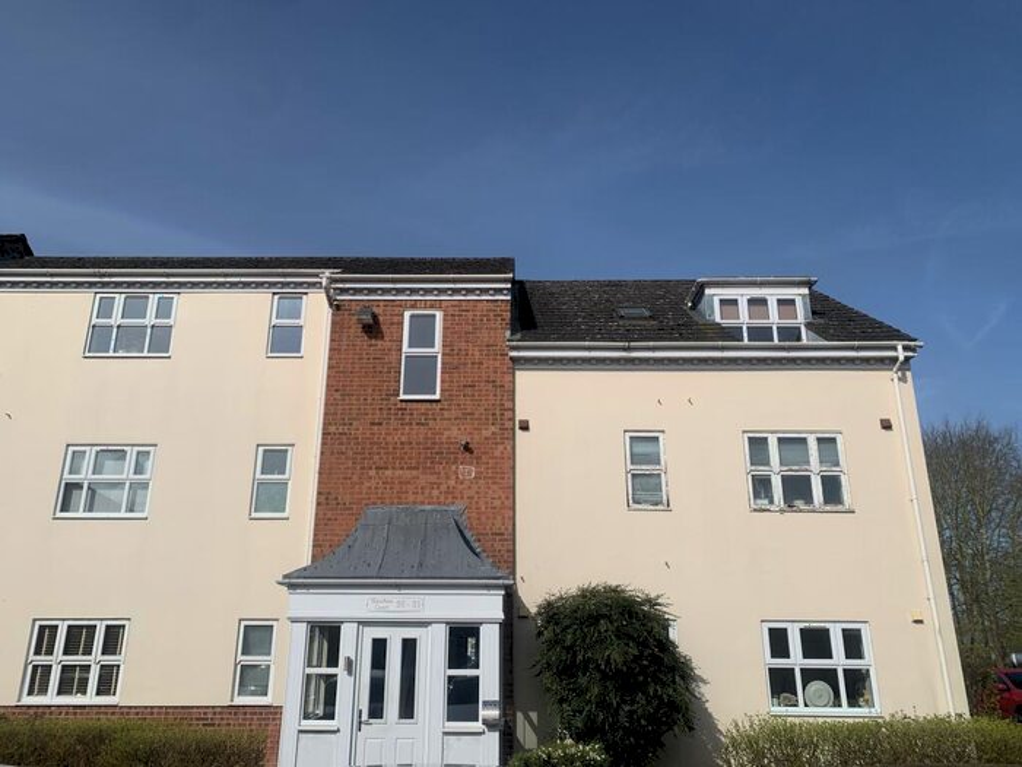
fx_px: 768
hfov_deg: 67.3
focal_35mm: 26
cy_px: 384
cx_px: 511
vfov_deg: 53.1
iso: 25
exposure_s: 1/5405
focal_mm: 4.25
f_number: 1.8
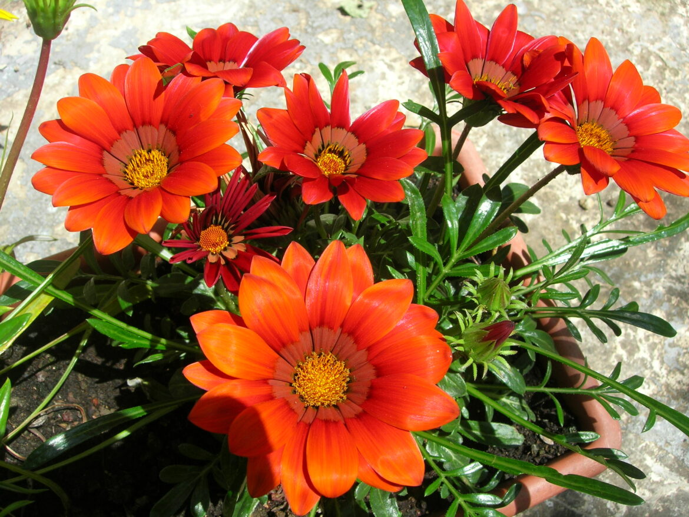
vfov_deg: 37.7
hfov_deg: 49.0
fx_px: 757
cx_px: 344
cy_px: 258
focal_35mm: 38
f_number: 4.8
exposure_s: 1/398
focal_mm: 7.8
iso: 64
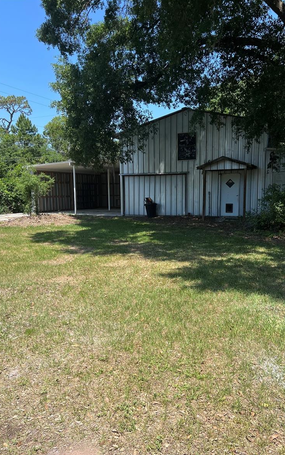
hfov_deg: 44.5
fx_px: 348
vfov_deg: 66.5
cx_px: 156
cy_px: 228
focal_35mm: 28
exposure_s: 1/3165
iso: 50
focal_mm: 5.7
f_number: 1.5
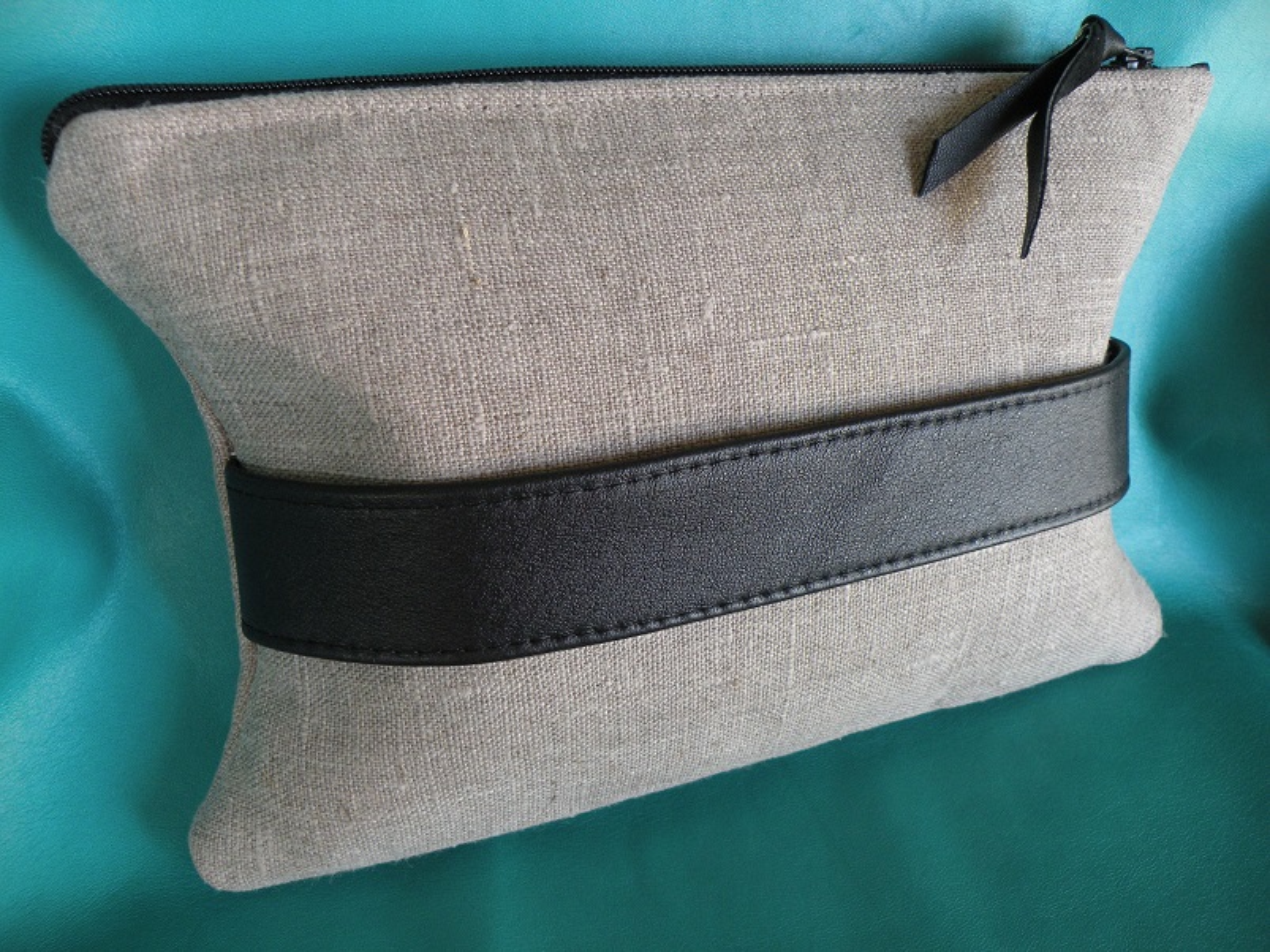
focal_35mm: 27
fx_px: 990
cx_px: 635
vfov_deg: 51.3
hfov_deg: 65.3
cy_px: 476
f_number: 2.8
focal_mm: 4.7
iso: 166
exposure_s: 1/59.8
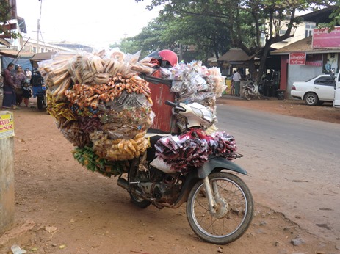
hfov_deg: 46.9
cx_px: 170
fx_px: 392
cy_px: 127
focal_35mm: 40
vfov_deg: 35.9
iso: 64
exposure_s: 1/80
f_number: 3.8
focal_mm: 7.1
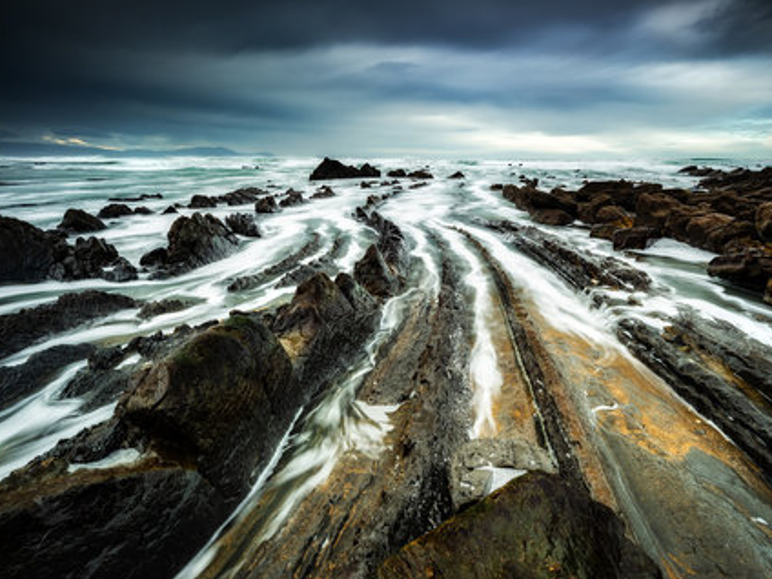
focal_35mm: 17
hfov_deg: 90.3
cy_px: 284
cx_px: 446
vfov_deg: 74.7
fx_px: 379
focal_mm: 15
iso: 100
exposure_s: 1.3
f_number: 22
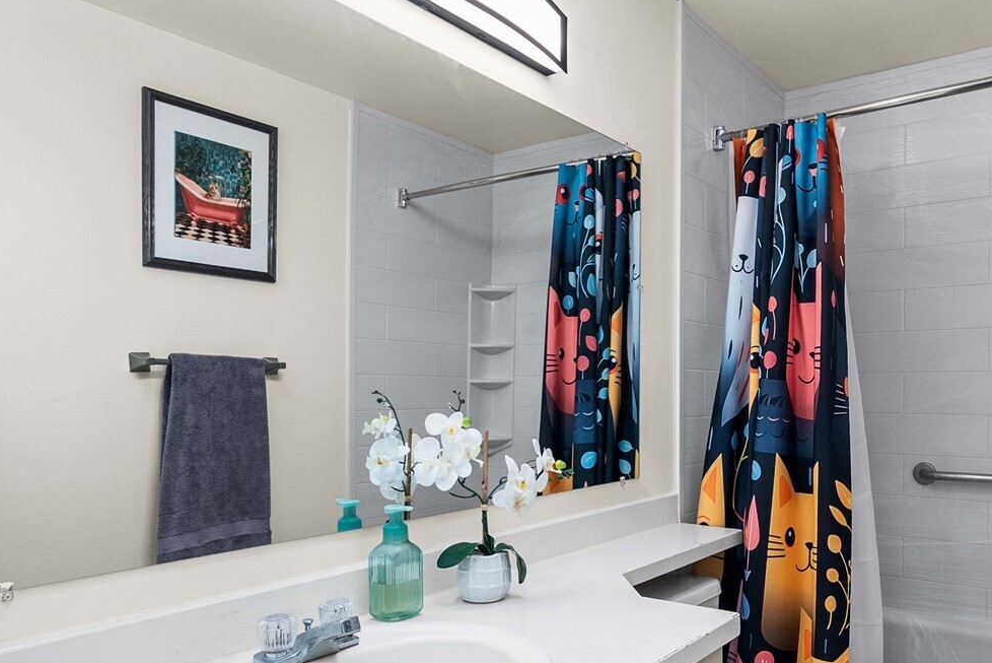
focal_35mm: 26
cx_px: 635
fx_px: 717
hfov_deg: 68.0
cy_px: 433
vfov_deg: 48.9
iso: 160
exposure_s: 1/60
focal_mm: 15
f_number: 7.1
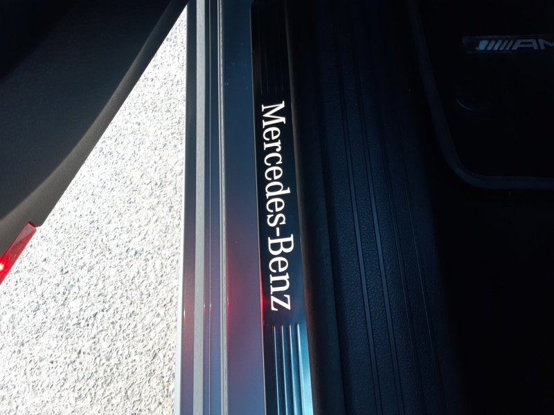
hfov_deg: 67.3
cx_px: 277
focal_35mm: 26
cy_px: 208
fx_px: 416
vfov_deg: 53.1
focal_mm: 3.92
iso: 40
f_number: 1.7
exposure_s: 1/50
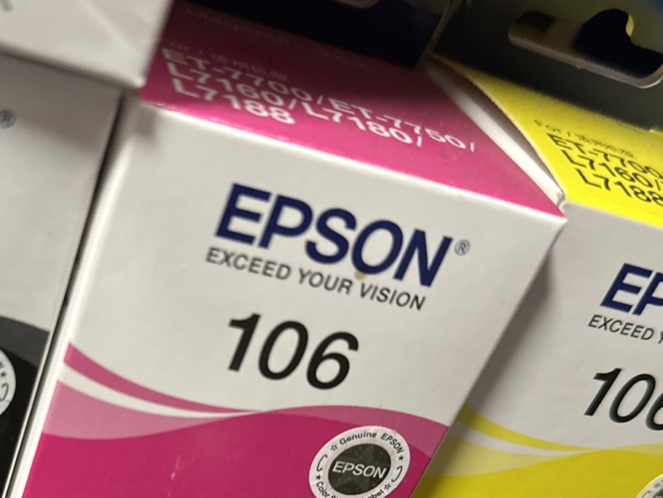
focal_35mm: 54
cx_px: 161
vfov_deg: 26.0
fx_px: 1035
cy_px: 467
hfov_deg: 34.7
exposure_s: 1/60
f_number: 1.78
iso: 400
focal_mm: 6.86
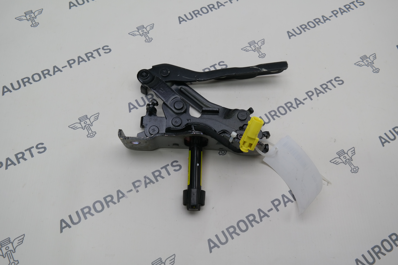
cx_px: 199
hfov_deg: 61.9
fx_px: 332
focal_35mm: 30
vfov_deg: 43.6
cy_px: 132
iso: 200
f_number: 5.6
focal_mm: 20
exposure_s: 1/60
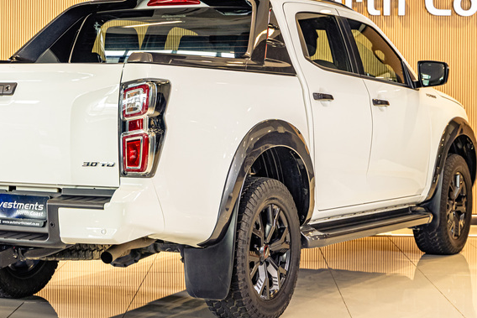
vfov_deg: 15.1
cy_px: 88
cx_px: 216
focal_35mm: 90
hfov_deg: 22.6
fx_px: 1193
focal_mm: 50
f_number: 4
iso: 800
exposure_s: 1/125
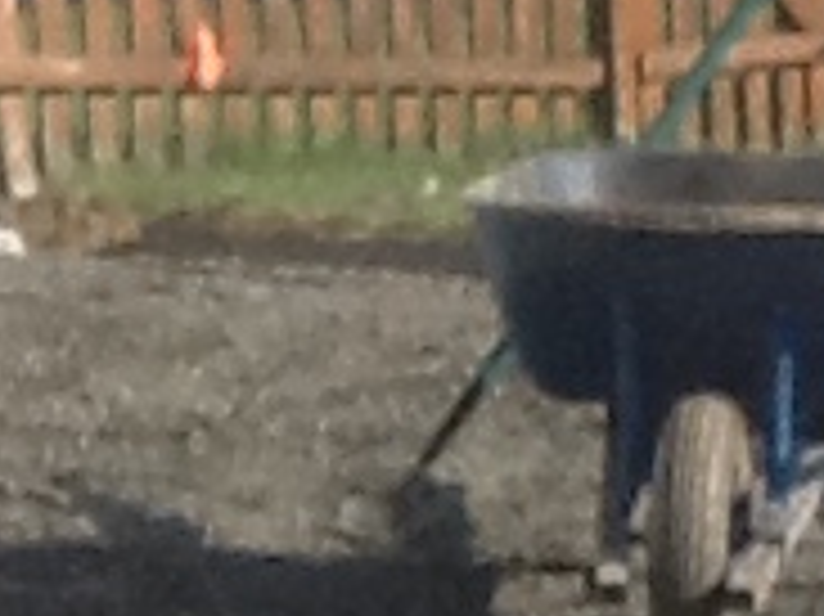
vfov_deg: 6.2
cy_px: 1263
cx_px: 243
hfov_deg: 8.6
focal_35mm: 231
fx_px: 5495
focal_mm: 2.03
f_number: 2.4
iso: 40
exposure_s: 1/863
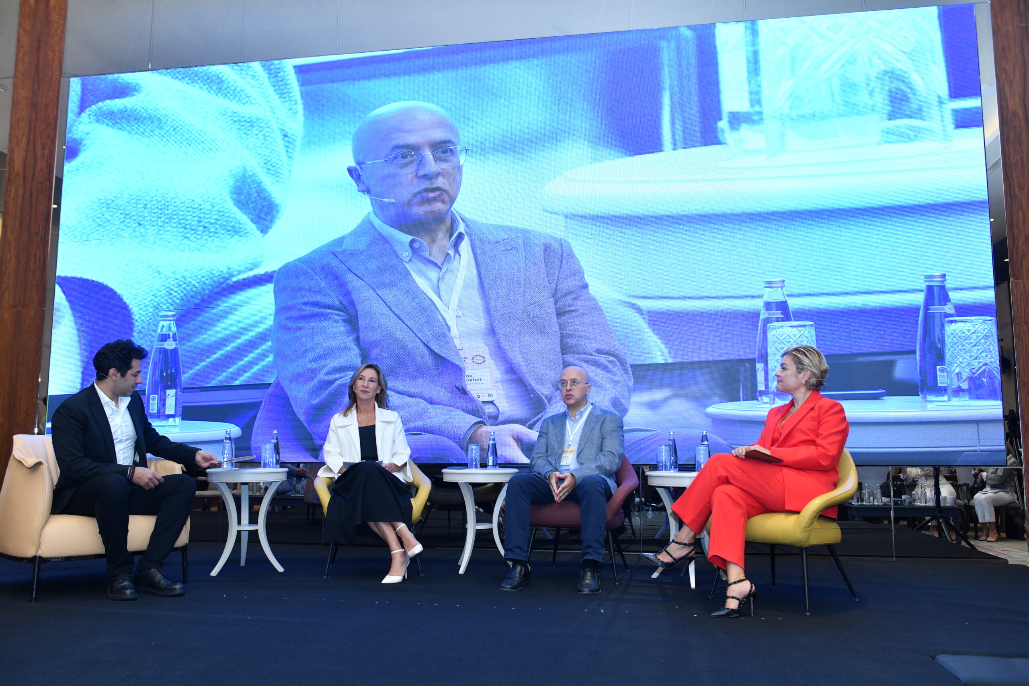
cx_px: 514
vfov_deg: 42.3
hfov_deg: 60.3
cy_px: 343
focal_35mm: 31
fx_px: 886
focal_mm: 31
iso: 1250
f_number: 4.5
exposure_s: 1/160
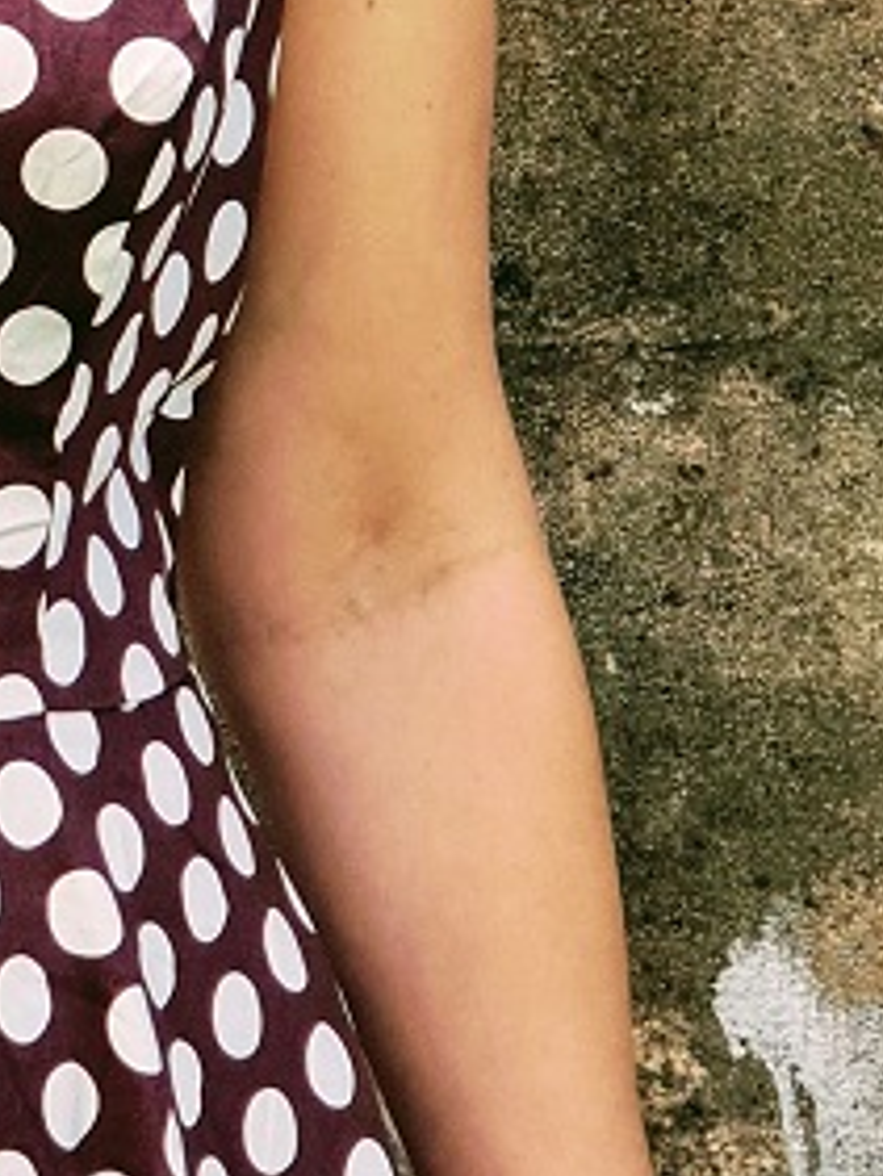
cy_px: 329
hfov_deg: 5.9
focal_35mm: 247
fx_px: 8394
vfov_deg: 8.0
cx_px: -686
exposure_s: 1/295
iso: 25
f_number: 2.4
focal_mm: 6
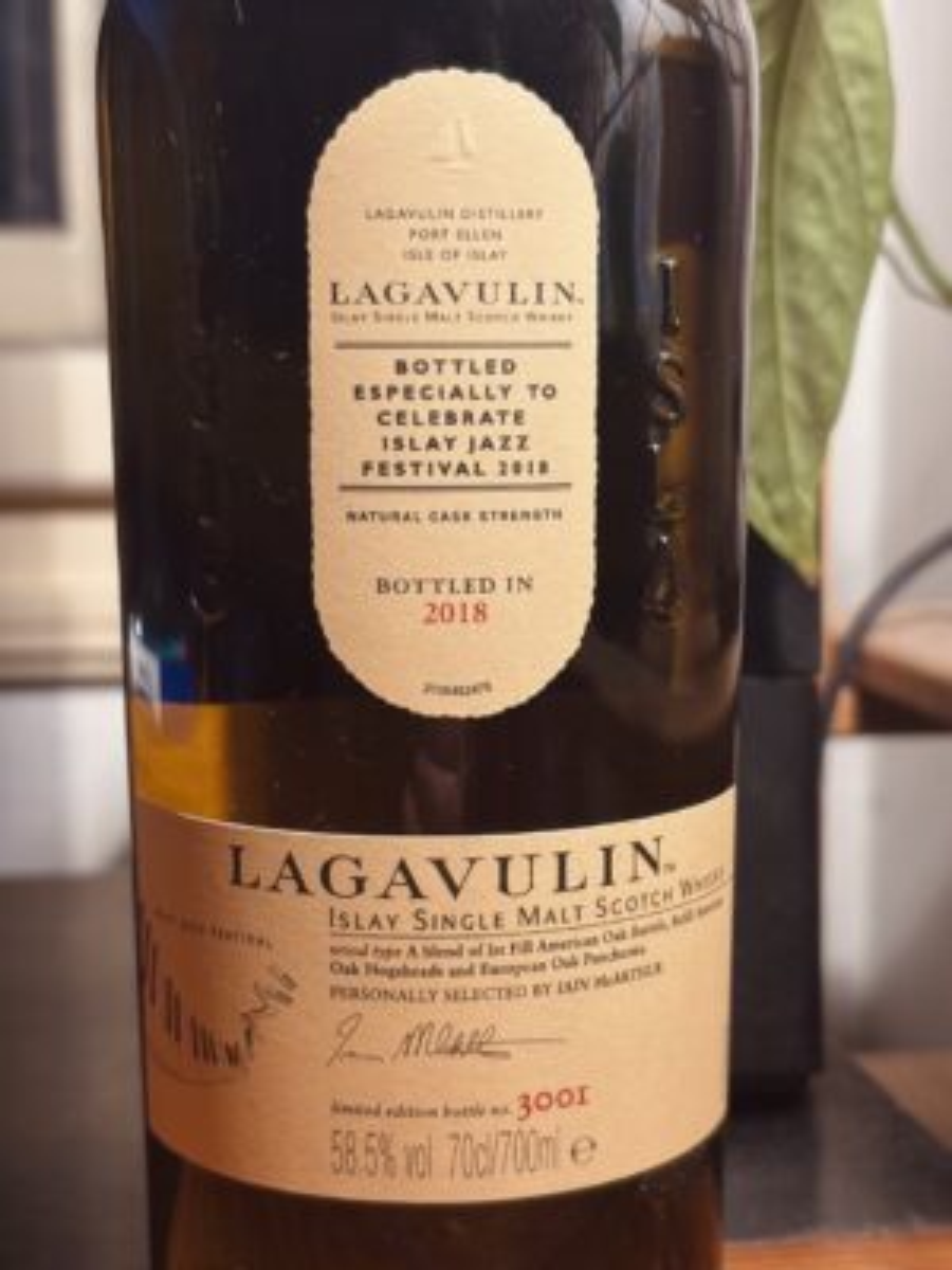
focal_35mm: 52
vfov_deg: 36.8
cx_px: 476
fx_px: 1907
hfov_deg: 28.0
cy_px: 635
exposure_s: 1/30
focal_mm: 5.96
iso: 320
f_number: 1.6
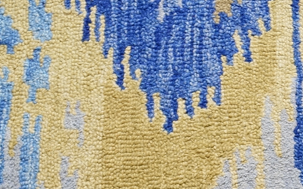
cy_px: 197
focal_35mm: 94
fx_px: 776
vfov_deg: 13.7
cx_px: 272
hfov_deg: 21.6
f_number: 4
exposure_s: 1/60
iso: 1000
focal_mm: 24
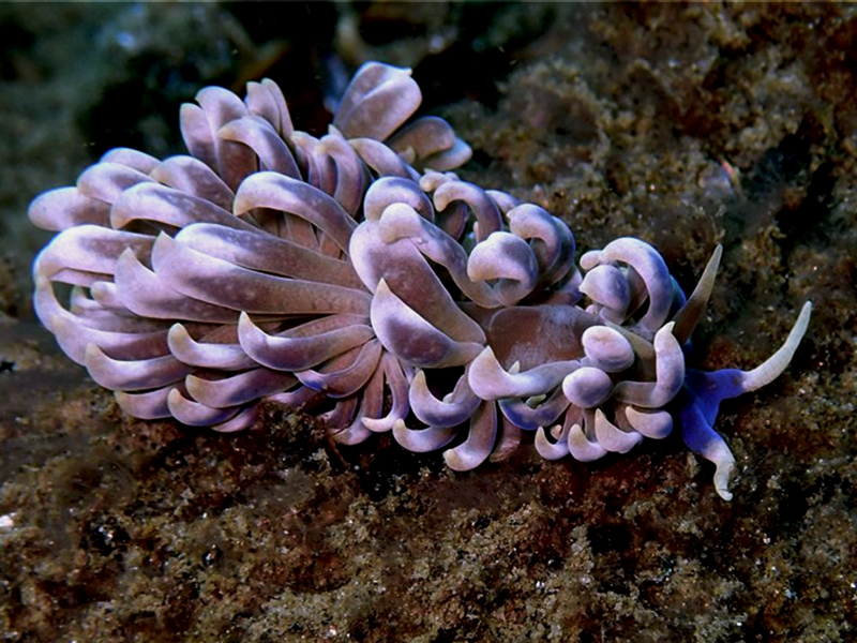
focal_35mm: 85
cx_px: 428
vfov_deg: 17.4
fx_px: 2104
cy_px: 322
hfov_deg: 23.0
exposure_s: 1/160
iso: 200
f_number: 6.3
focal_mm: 15.41
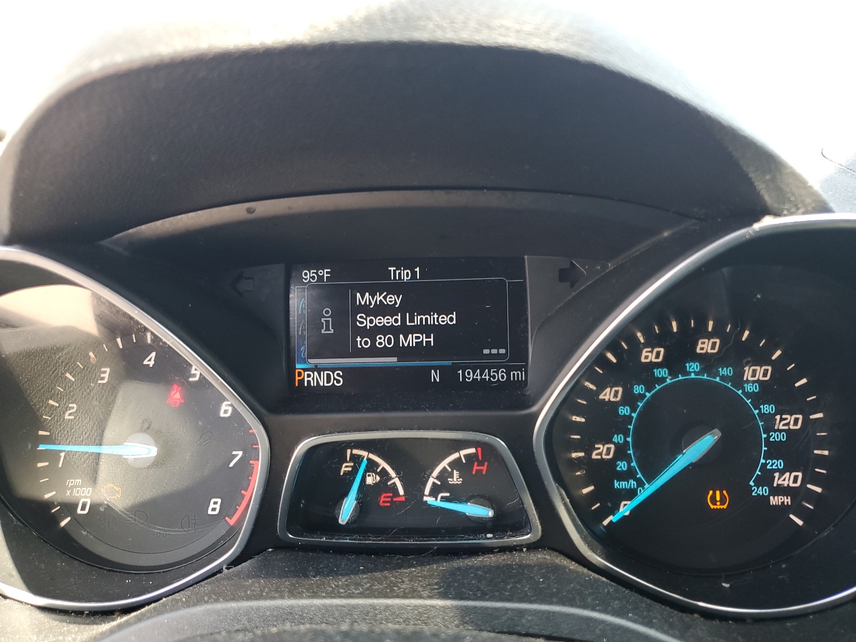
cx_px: 428
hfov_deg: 67.3
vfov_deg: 53.1
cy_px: 321
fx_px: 643
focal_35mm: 26
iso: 71
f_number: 1.5
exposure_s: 1/120
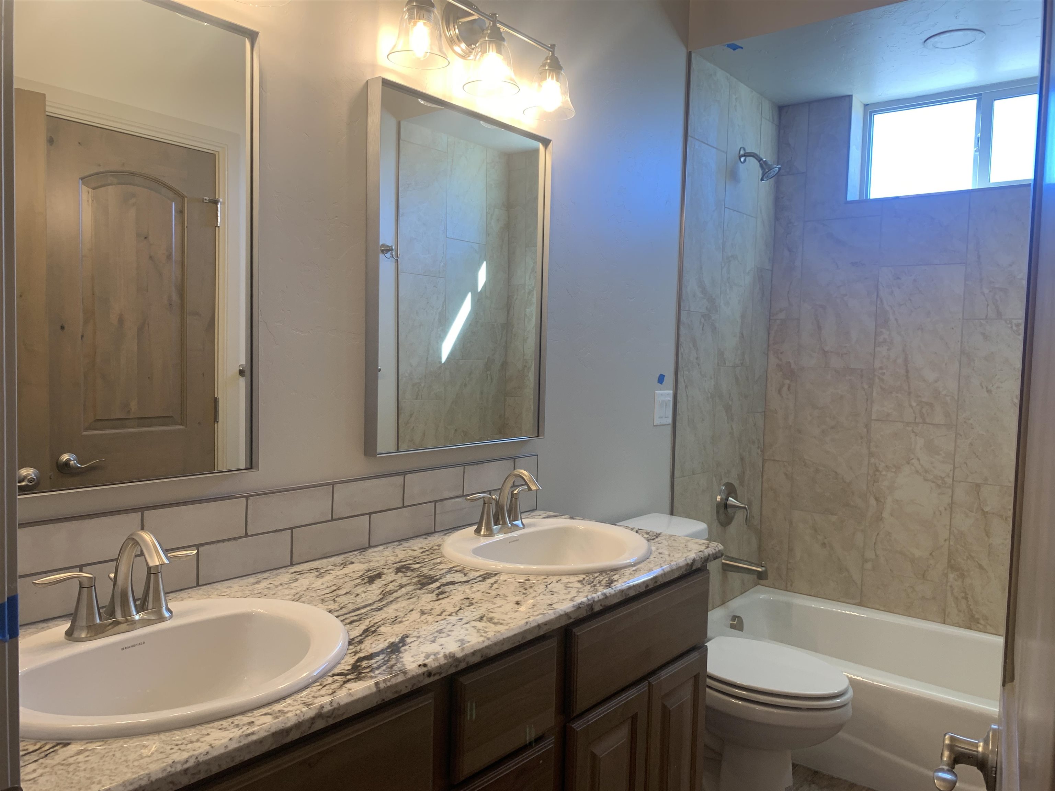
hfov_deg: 67.3
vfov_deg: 53.1
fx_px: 792
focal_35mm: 26
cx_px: 528
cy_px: 396
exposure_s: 1/120
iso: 80
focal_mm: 4.25
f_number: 1.8
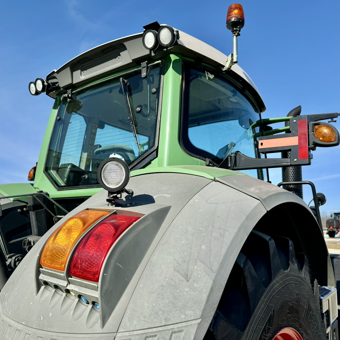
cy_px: 167
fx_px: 322
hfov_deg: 55.6
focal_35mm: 29
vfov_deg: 55.6
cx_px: 158
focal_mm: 6.76
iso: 80
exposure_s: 1/4950
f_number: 1.78
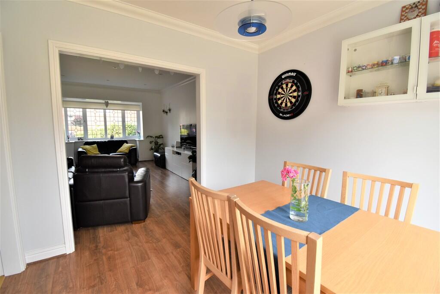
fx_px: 183
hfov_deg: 100.4
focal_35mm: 15
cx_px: 220
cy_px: 147
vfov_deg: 77.3
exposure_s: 1/125
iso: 250
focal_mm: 10
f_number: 5.6
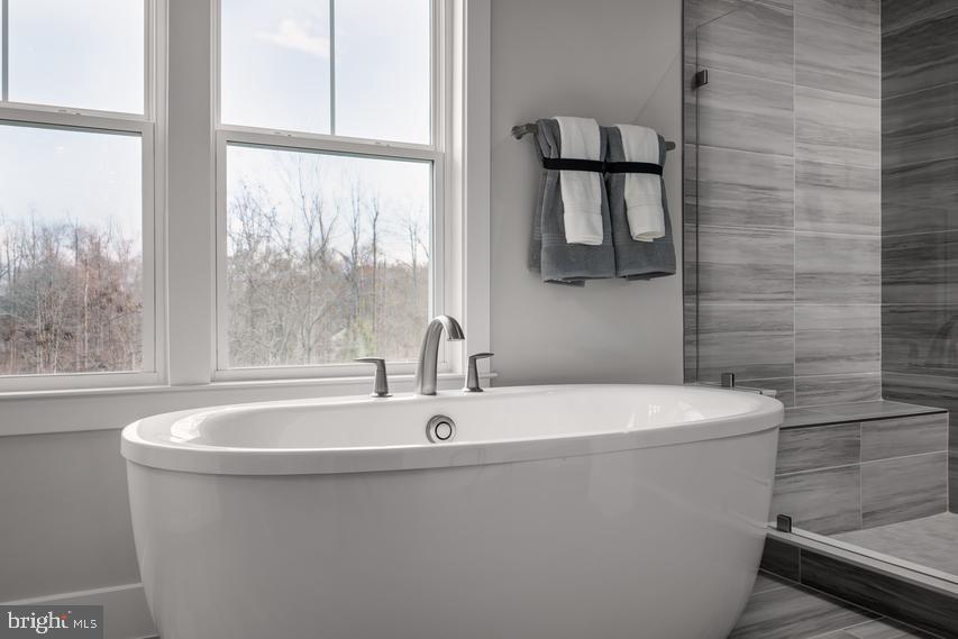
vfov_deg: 42.3
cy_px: 320
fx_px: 825
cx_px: 479
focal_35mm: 31
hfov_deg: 60.3
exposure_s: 1/200
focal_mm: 31
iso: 200
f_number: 9
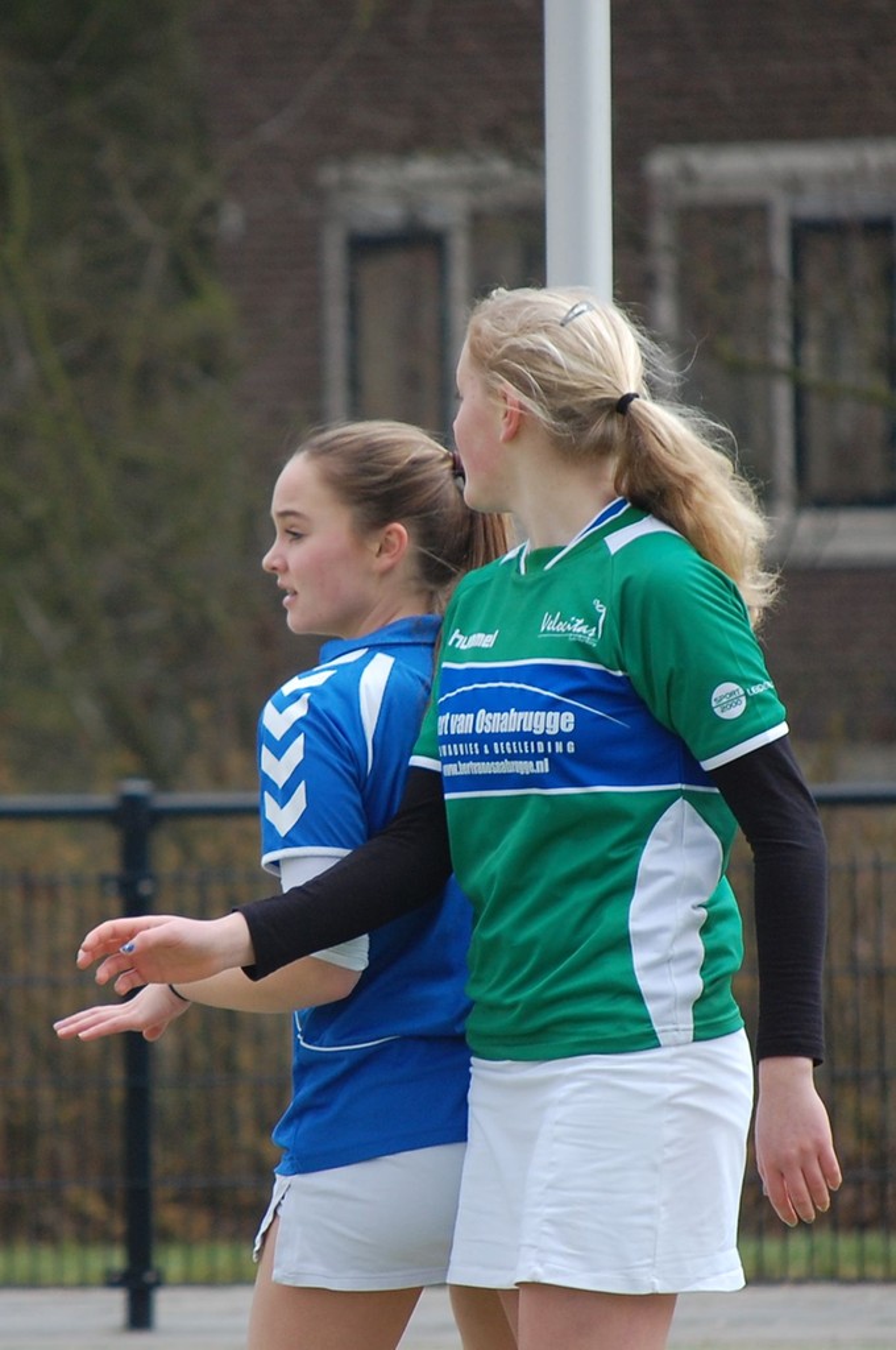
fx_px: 11230
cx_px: 448
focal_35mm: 300
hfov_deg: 4.6
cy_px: 675
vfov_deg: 6.9
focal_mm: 200
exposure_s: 1/500
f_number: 5.6
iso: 400
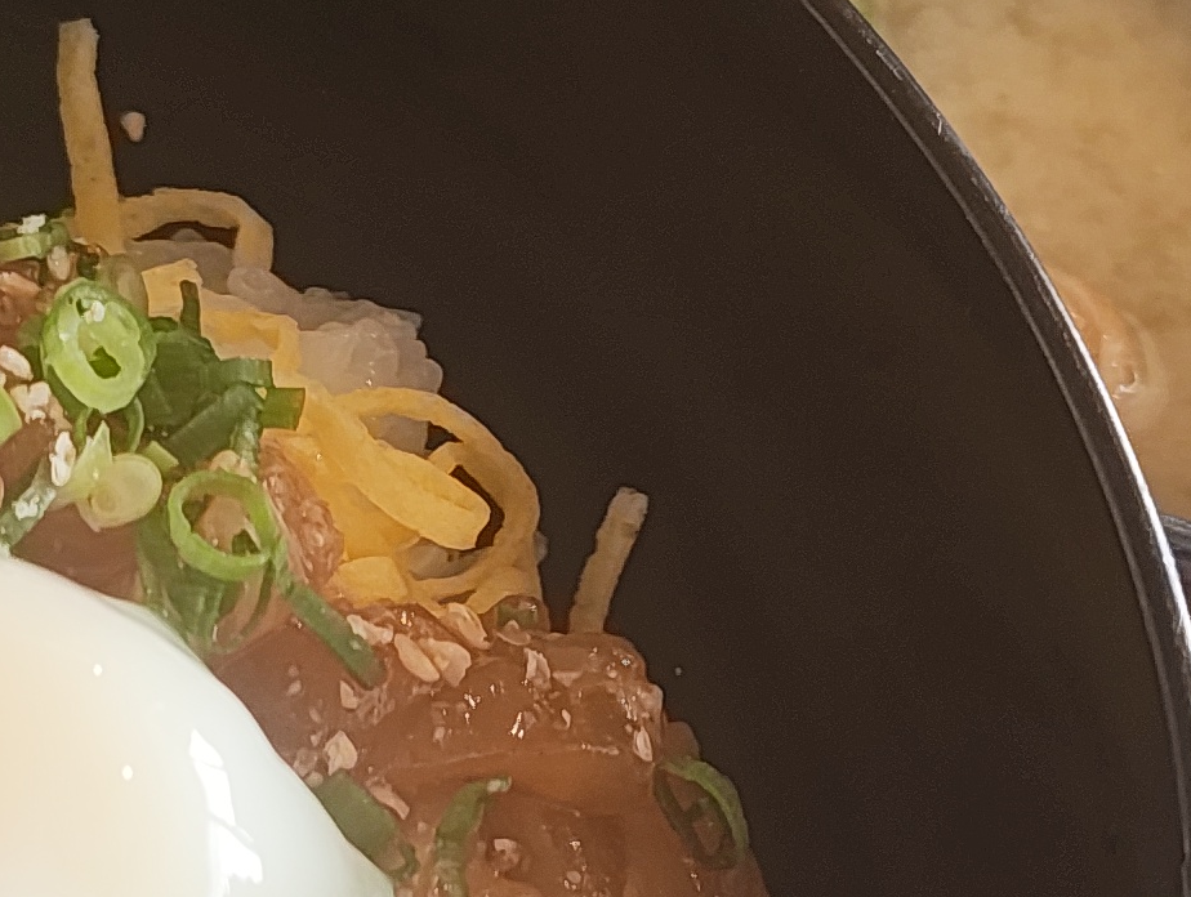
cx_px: 575
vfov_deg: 13.9
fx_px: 3653
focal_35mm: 106
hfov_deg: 18.5
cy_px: 776
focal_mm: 5.56
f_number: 1.88
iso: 205
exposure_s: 1/50
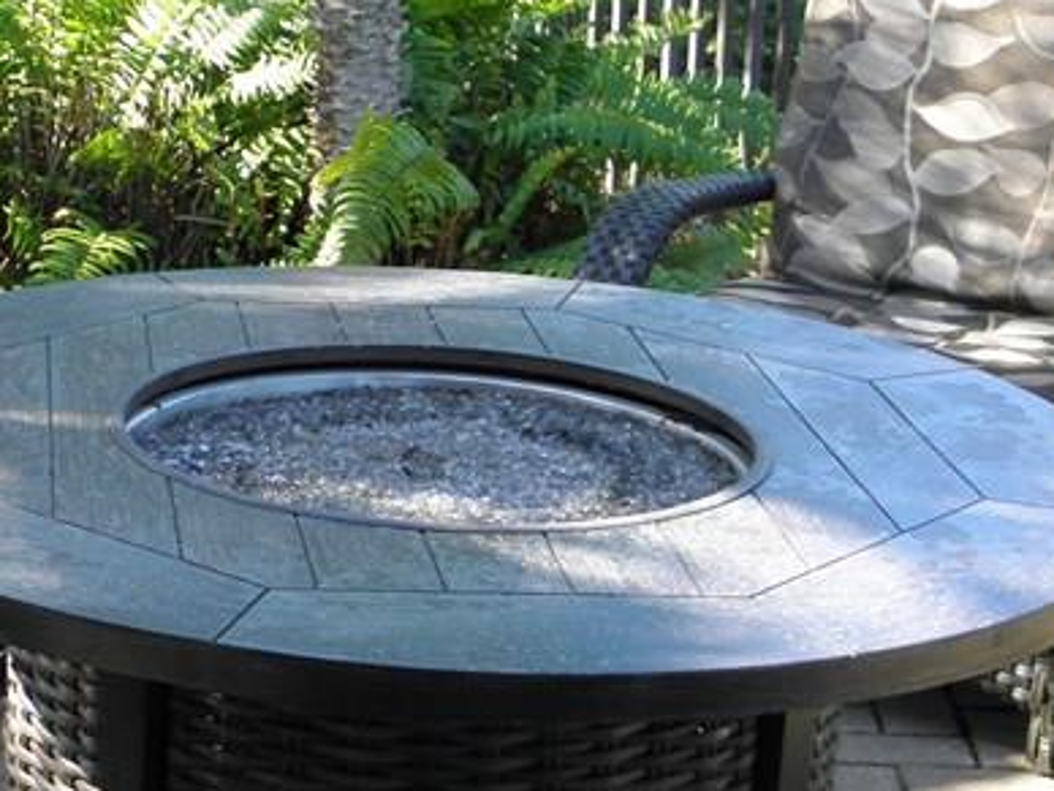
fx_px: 2893
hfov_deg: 20.1
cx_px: 43
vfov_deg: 15.6
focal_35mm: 95
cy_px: 454
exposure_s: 1/100
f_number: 3.7
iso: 100
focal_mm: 6.4
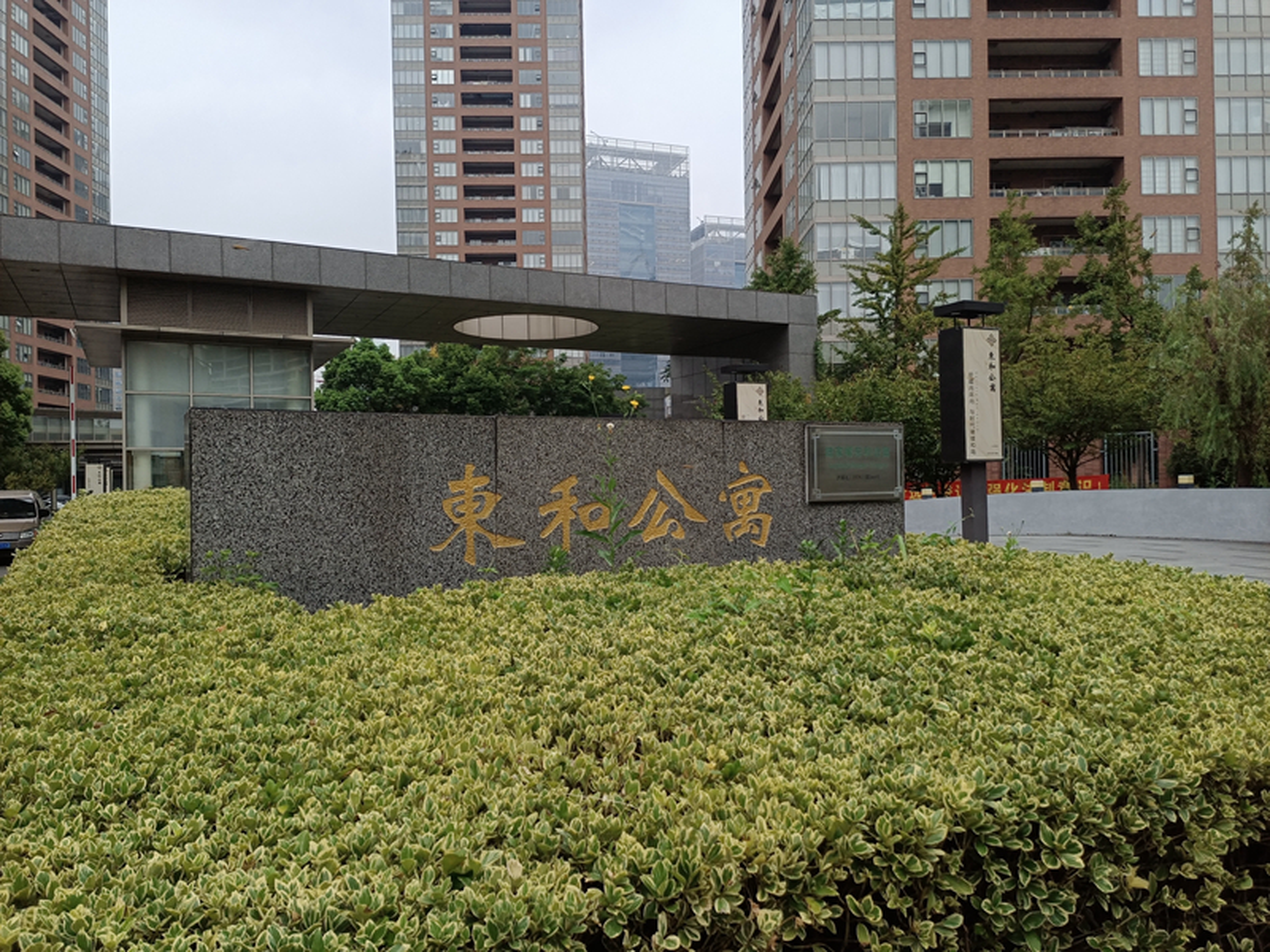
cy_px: 476
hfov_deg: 67.3
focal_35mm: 26
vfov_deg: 53.1
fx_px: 954
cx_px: 635
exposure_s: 1/248
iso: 100
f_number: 1.8
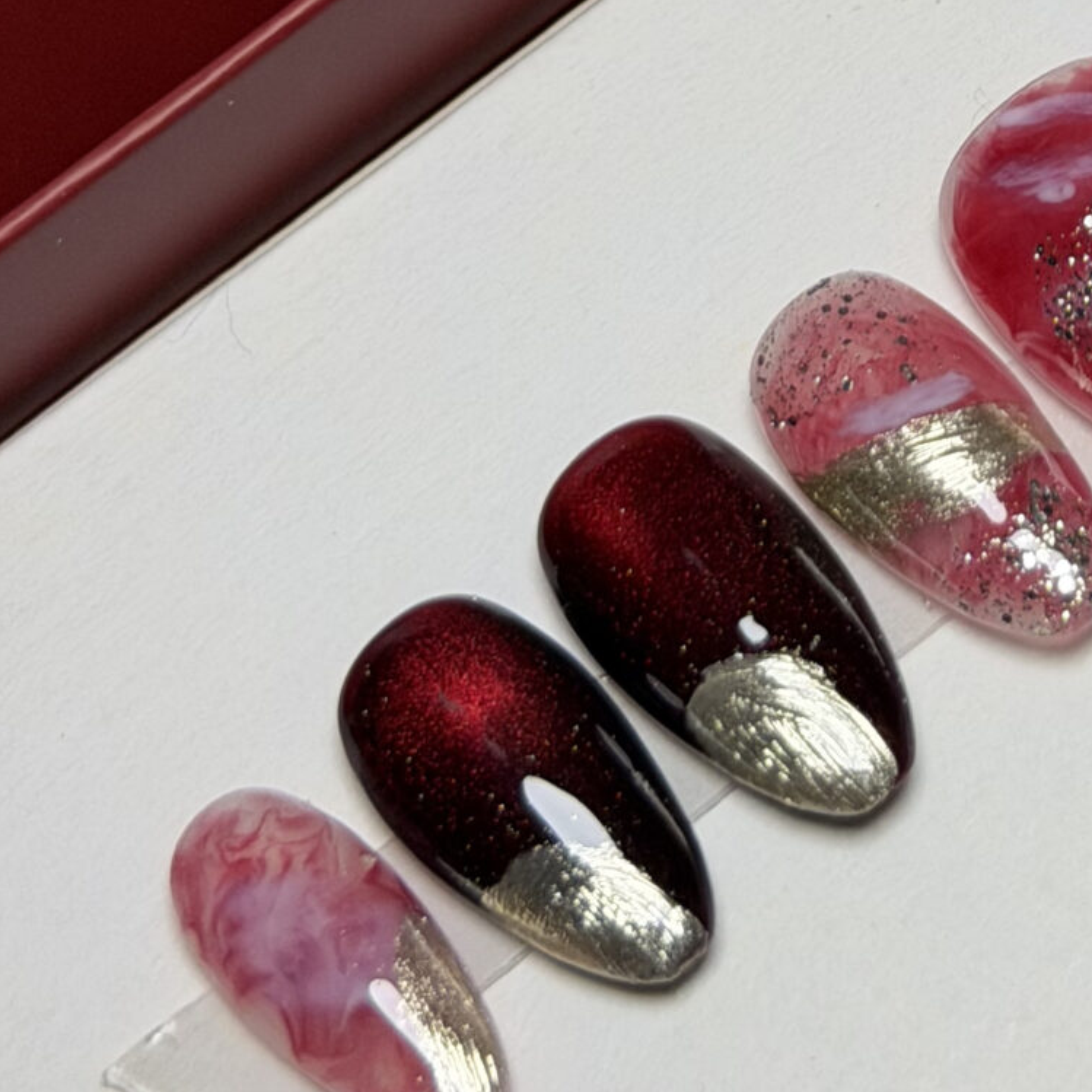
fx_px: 5175
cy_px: -341
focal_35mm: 145
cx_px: 1175
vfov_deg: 11.7
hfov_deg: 11.9
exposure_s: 1/100
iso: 64
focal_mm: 6.76
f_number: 1.78
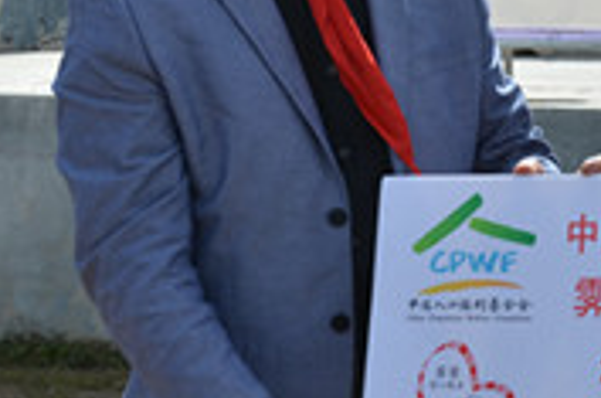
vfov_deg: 11.1
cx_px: 815
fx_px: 2031
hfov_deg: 15.8
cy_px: 92
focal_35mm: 122
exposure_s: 1/250
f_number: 8
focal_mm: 24
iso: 100
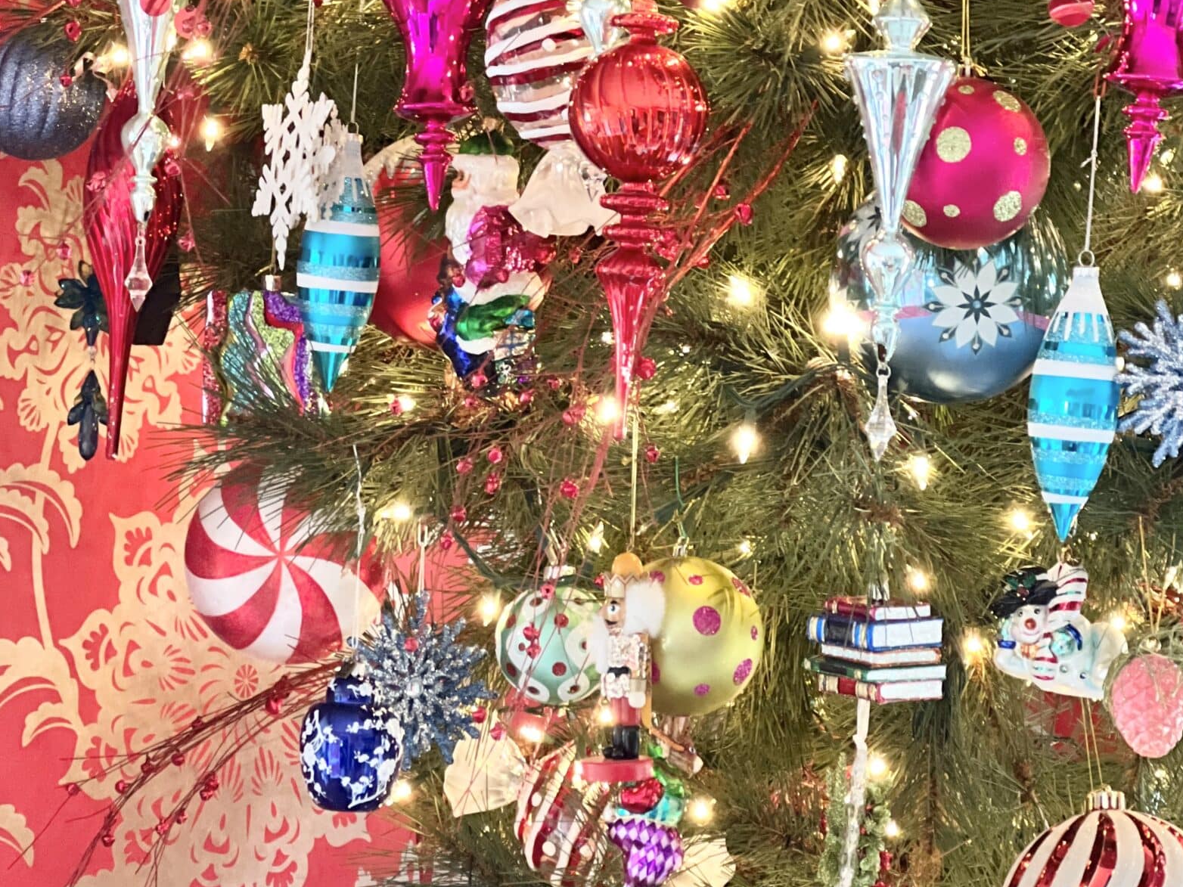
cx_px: 484
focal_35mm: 126
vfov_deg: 11.8
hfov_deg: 15.6
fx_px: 4306
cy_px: 319
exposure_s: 1/17
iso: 400
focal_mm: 9
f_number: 2.8
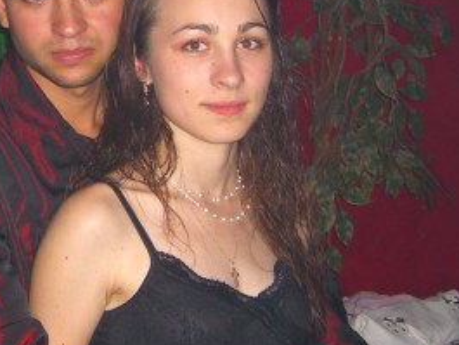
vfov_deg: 17.1
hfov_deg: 22.3
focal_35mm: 86
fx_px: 1141
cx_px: 61
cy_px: 118
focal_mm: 7.9
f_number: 2.8
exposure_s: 1/60
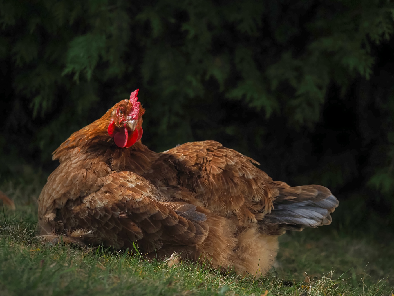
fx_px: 1366
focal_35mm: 120
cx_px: 197
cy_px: 148
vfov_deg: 12.3
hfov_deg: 16.4
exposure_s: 1/10000
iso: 800
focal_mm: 60
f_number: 2.8
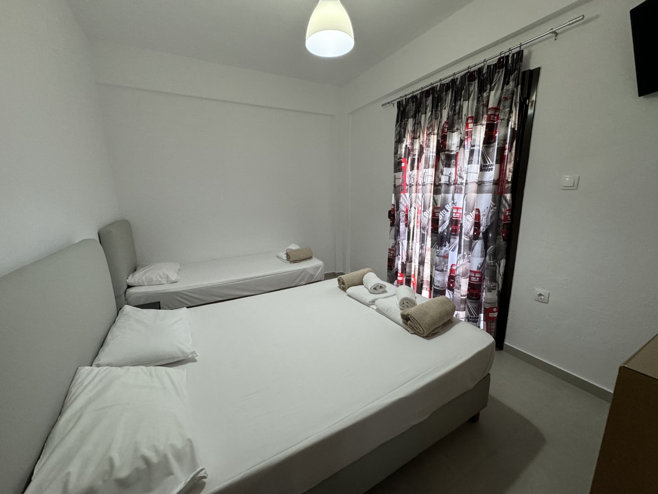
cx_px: 329
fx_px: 266
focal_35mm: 14
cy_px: 247
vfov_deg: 85.7
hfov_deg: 102.1
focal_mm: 2.22
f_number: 2.2
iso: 250
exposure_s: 1/100
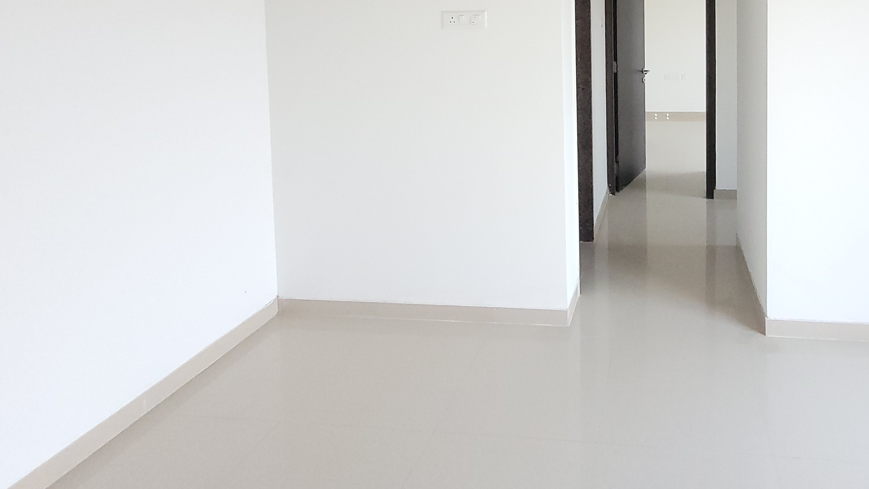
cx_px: 612
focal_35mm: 21
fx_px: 484
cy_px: 47
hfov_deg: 79.6
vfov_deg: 47.9
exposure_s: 1/50
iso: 320
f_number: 2.2
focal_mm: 1.74
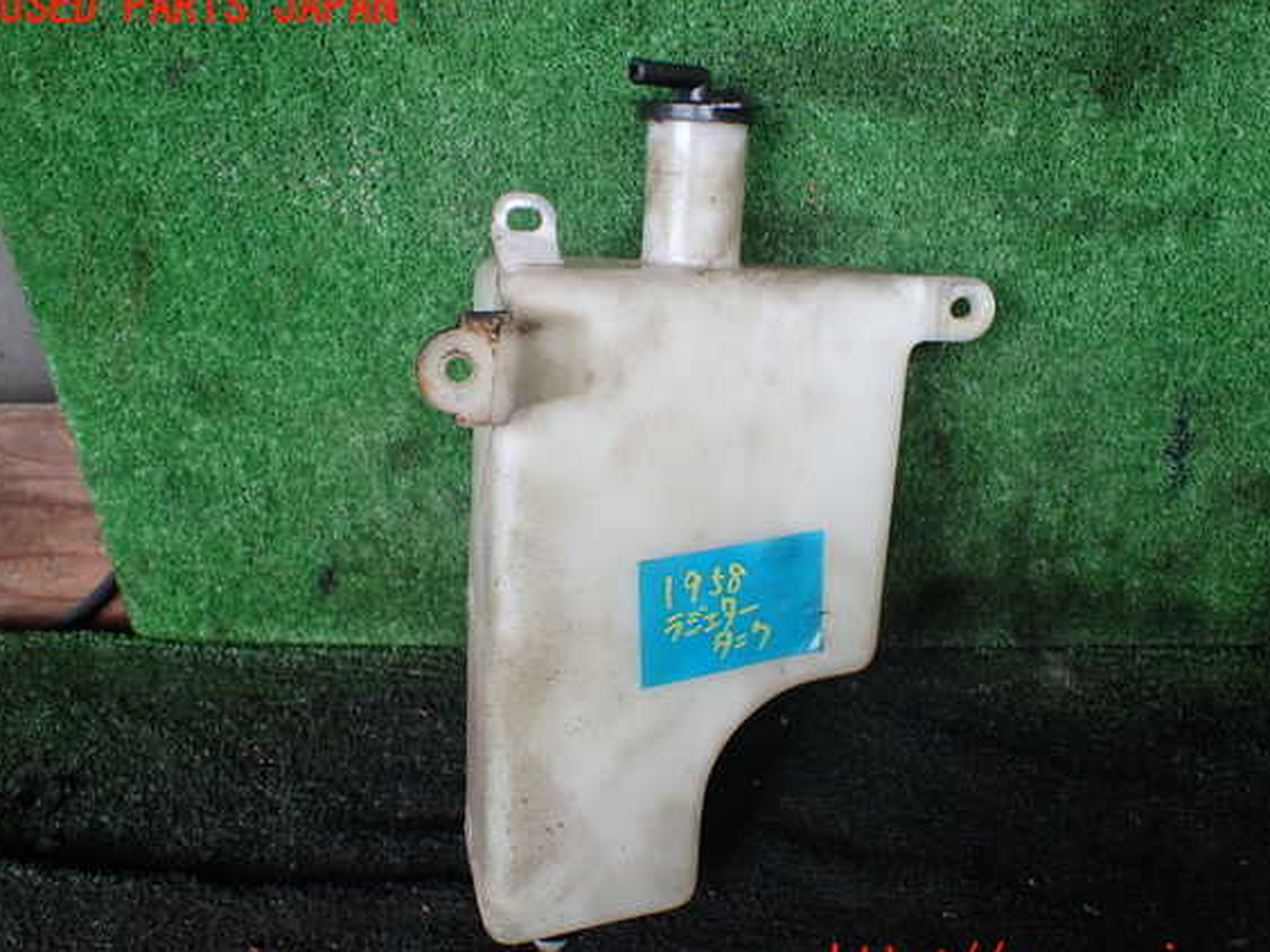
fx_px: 1174
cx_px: 663
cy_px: 487
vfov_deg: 44.1
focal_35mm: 32
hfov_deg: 56.8
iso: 100
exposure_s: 1/160
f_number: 2.3
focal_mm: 5.4
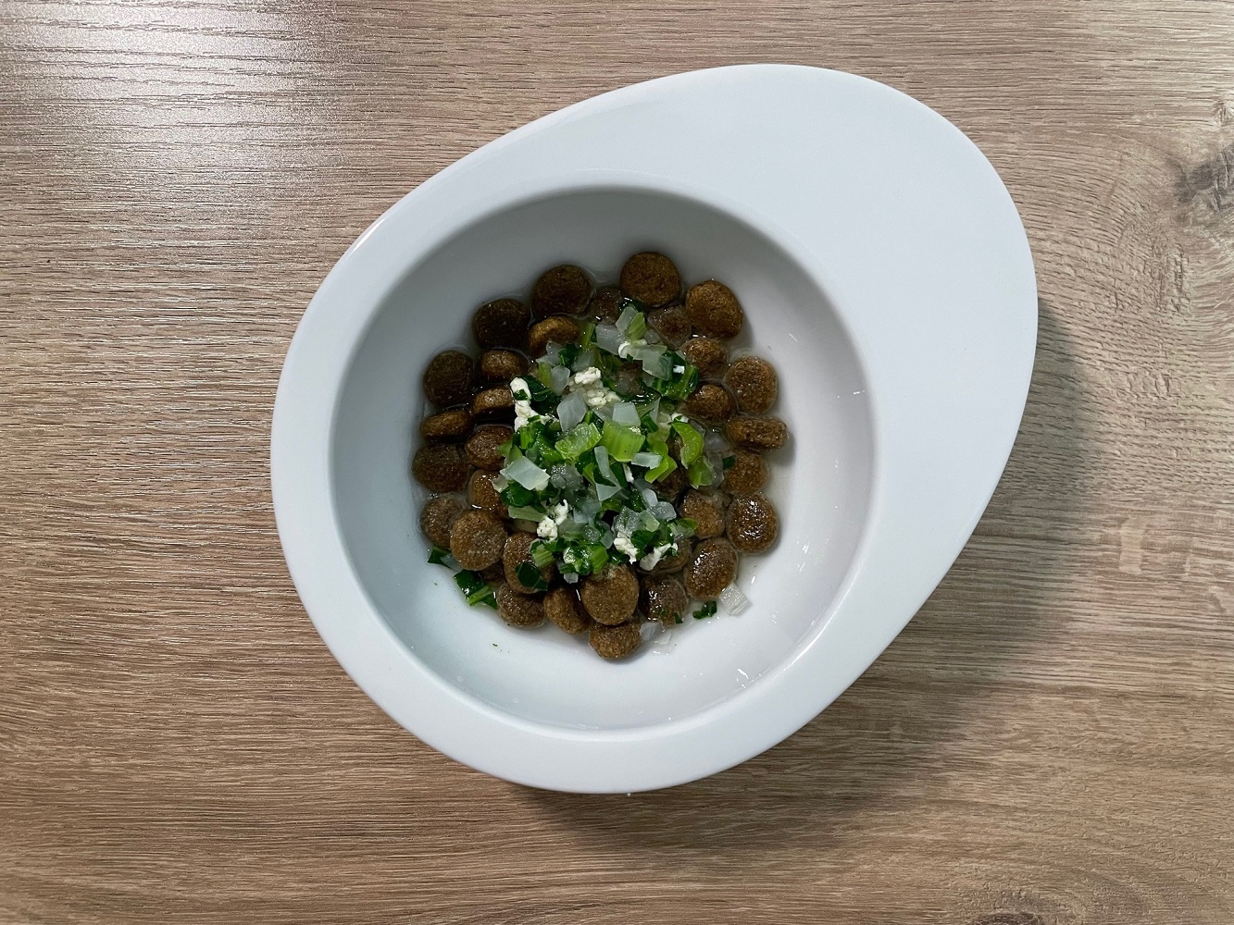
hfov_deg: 67.3
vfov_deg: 53.1
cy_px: 462
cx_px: 617
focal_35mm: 26
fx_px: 927
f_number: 1.6
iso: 160
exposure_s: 1/59
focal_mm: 4.2
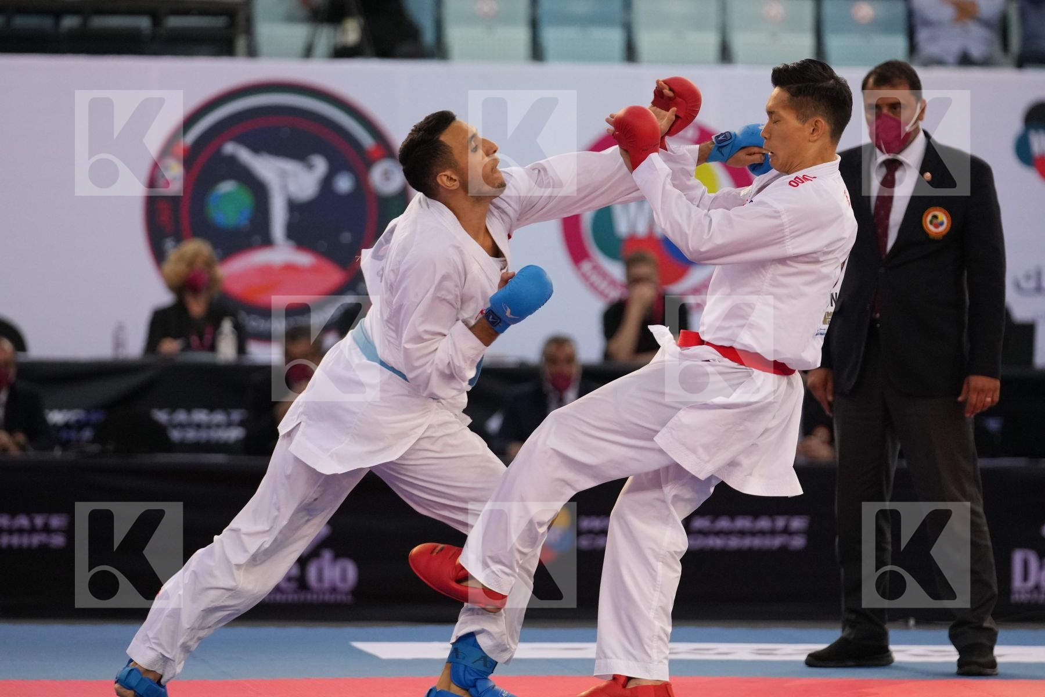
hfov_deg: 7.6
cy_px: 348
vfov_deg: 5.1
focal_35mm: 271
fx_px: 7866
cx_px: 522
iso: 2000
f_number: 2.8
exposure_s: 1/1000
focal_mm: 181
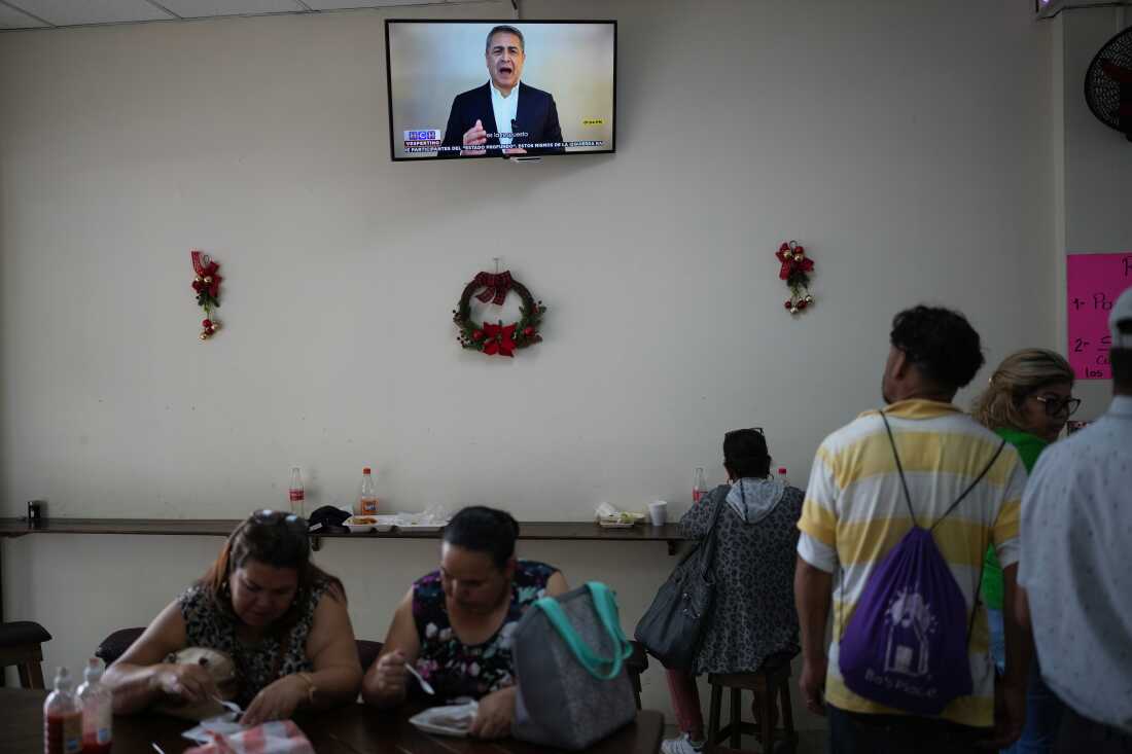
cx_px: 566
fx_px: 1100
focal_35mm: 35
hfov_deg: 54.4
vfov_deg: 37.8
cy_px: 377
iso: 320
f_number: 1.4
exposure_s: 1/500
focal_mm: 35
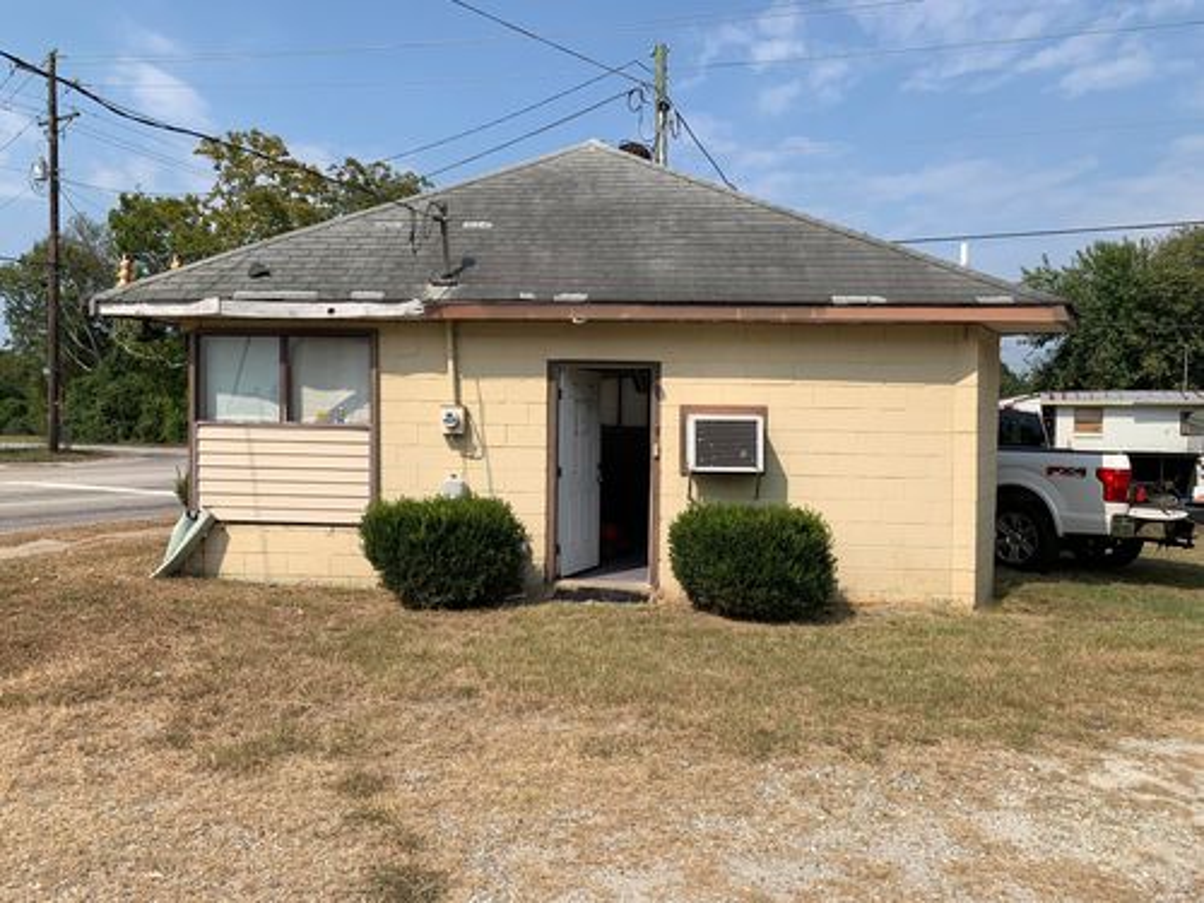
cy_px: 452
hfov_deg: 67.3
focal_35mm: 26
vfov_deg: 53.1
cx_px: 602
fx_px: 904
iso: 25
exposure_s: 1/3185
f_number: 1.8
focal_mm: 4.25
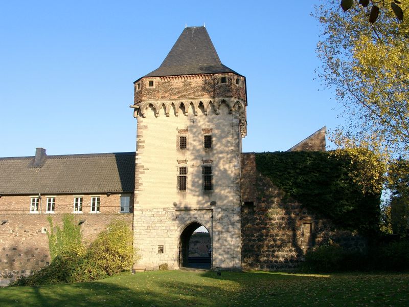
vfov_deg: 41.8
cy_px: 154
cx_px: 204
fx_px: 402
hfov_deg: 54.0
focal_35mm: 34
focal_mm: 7.13
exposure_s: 1/367
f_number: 4
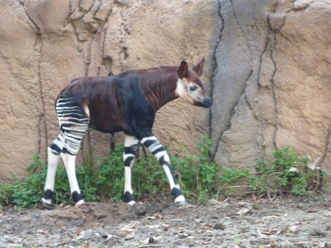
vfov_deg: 5.0
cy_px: 124
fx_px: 2869
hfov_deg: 6.6
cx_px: 166
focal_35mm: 300
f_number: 4.9
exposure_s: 1/60
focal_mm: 49.2
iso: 500
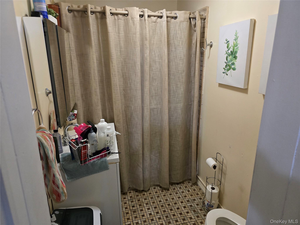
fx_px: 199
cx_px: 150
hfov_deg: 73.9
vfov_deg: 58.9
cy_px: 112
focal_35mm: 23
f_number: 1.7
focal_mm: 6.3
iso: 800
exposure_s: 1/60
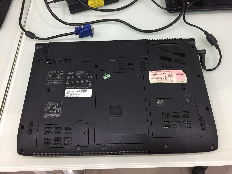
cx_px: 116
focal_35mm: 29
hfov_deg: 61.7
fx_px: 194
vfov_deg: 48.2
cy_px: 87
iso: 160
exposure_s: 1/33
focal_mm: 4.15
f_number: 2.2
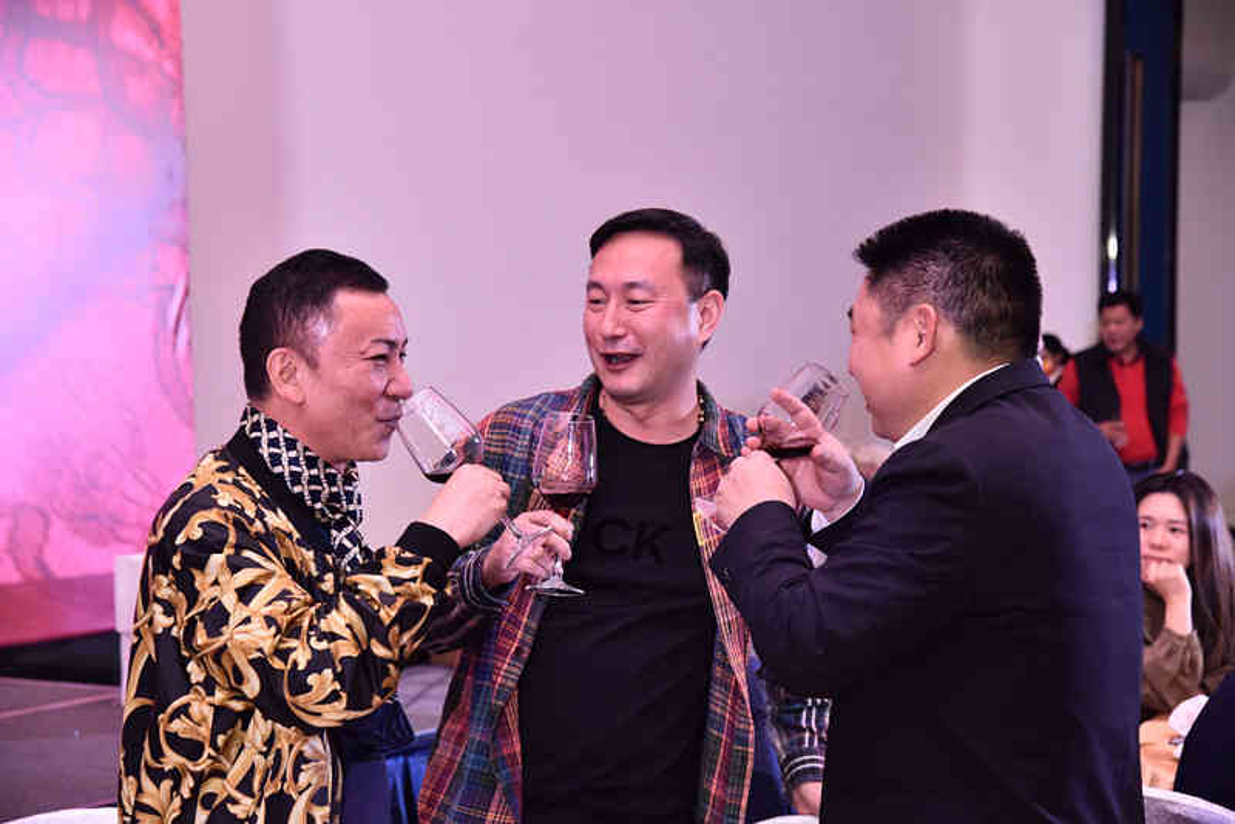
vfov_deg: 18.2
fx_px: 2574
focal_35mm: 75
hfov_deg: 27.0
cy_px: 412
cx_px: 618
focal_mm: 75
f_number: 5
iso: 1600
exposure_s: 1/200
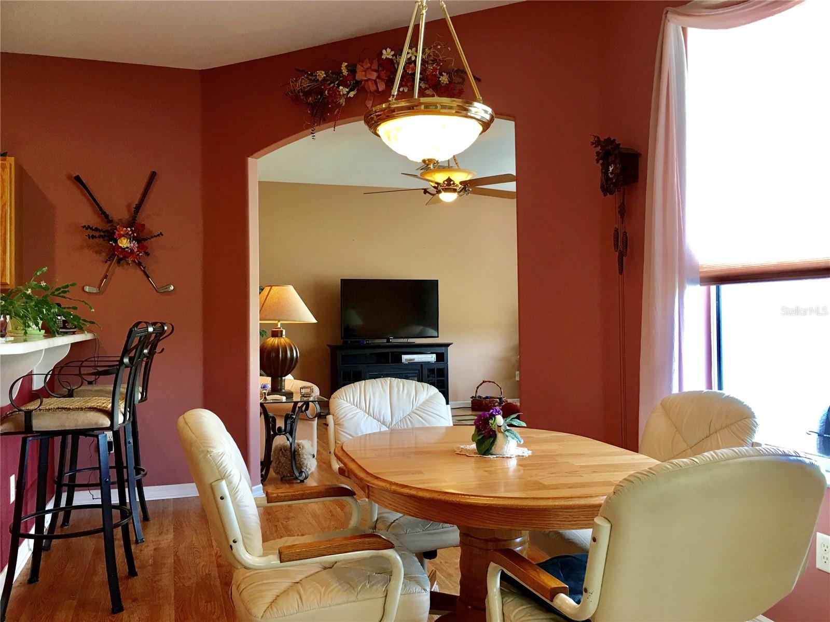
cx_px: 415
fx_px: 695
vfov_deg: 48.2
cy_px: 311
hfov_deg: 61.7
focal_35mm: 29
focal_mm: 4.15
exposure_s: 1/15
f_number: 2.2
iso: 25
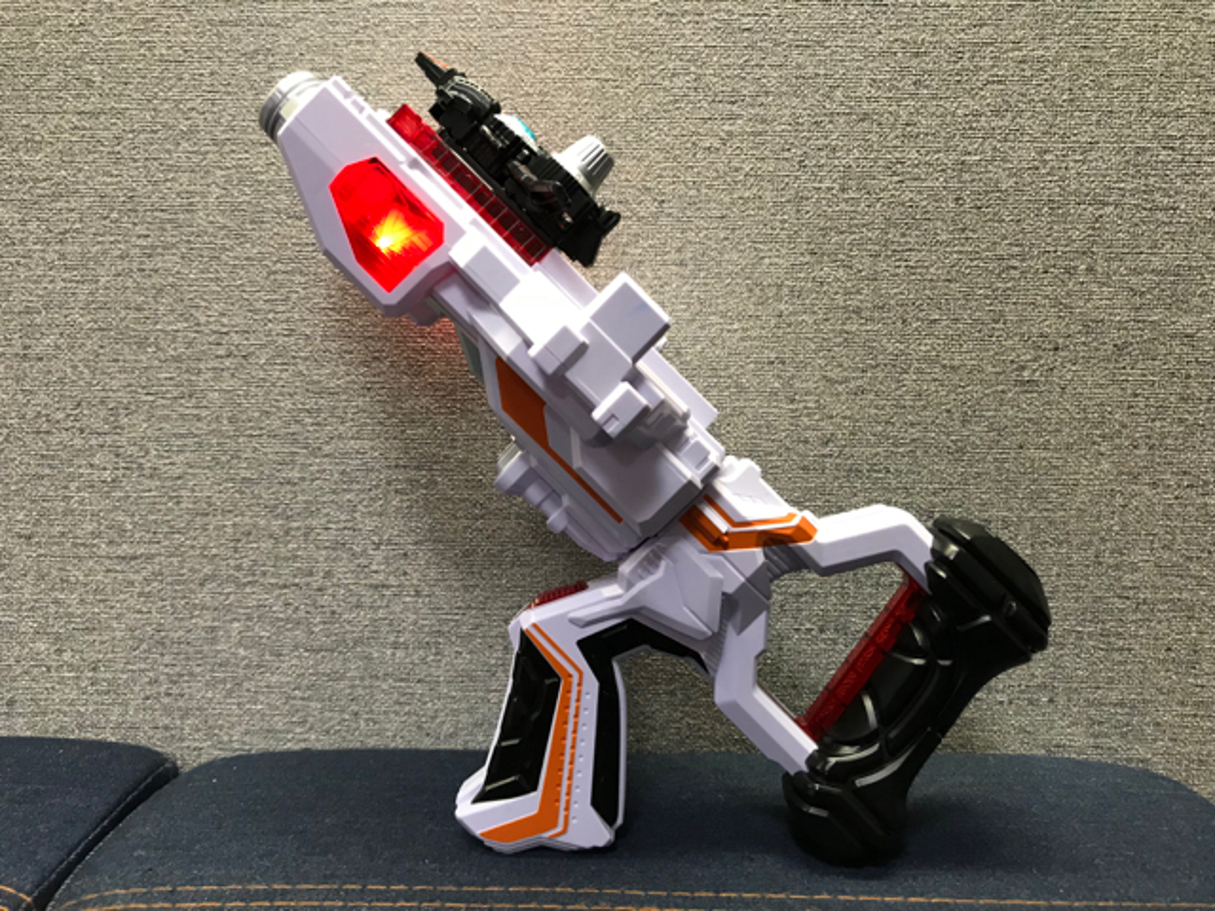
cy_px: 456
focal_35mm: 28
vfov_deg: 49.7
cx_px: 608
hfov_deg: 63.4
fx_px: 983
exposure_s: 1/23
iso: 40
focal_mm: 3.99
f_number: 1.8
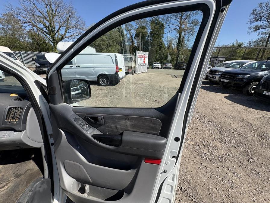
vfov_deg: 85.7
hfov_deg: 102.1
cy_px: 102
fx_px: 109
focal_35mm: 14
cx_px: 135
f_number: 2.2
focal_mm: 2.22
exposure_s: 1/1323
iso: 50
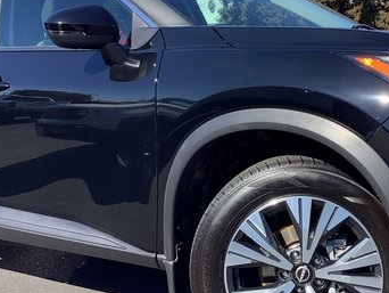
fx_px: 652
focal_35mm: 58
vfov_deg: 25.2
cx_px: 266
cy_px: 122
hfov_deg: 32.9
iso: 25
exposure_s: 1/582
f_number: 2.4
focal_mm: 3.3
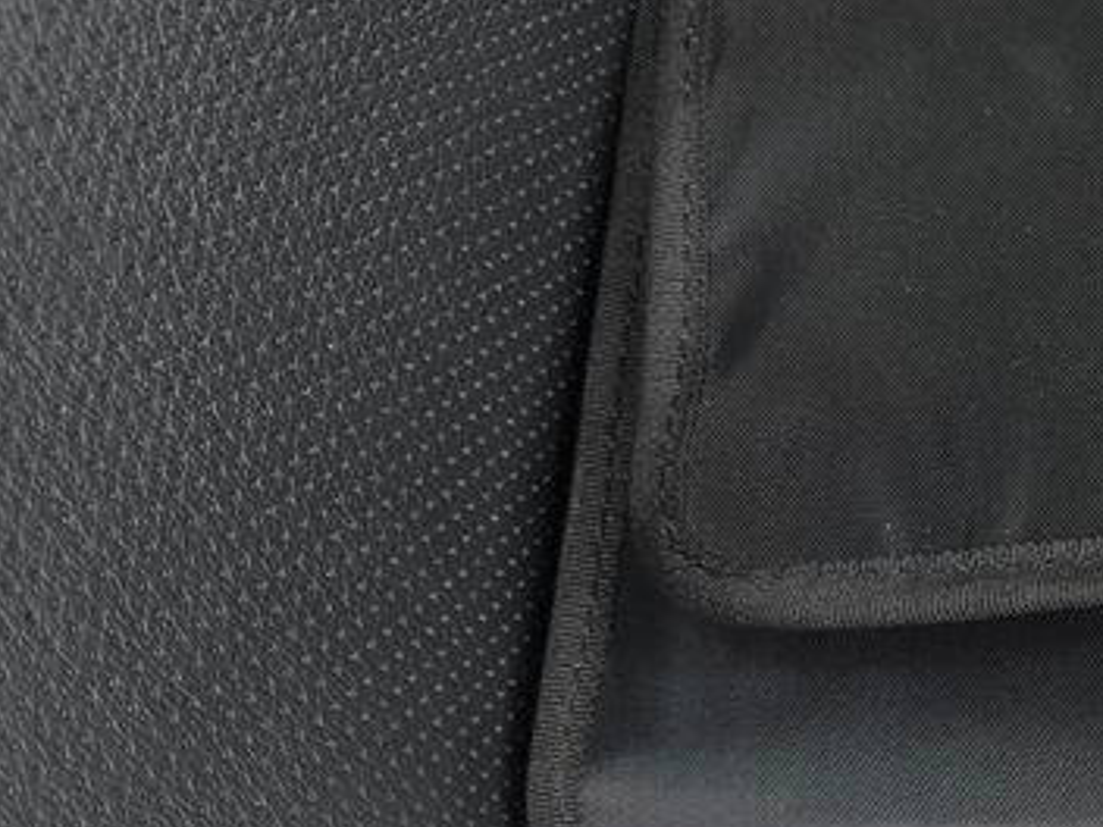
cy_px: 824
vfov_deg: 21.2
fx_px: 2135
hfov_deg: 24.5
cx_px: 1507
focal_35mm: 67
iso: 125
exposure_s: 1/180
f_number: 1.7
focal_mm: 6.3
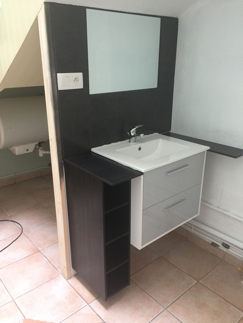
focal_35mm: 29
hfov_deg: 48.2
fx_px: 271
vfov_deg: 61.7
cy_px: 162
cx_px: 122
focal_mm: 4.15
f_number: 2.2
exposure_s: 1/33
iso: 160
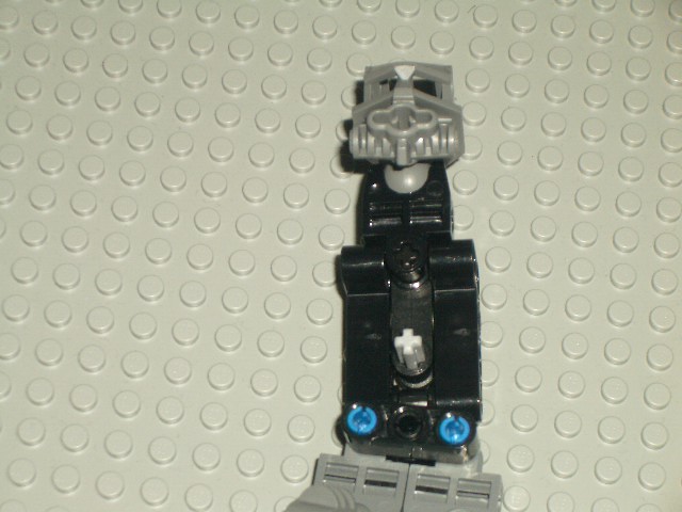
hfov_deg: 18.7
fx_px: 2069
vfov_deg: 14.1
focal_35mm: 105
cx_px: 341
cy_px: 256
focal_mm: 17.4
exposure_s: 1/60
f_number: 4.8
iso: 100
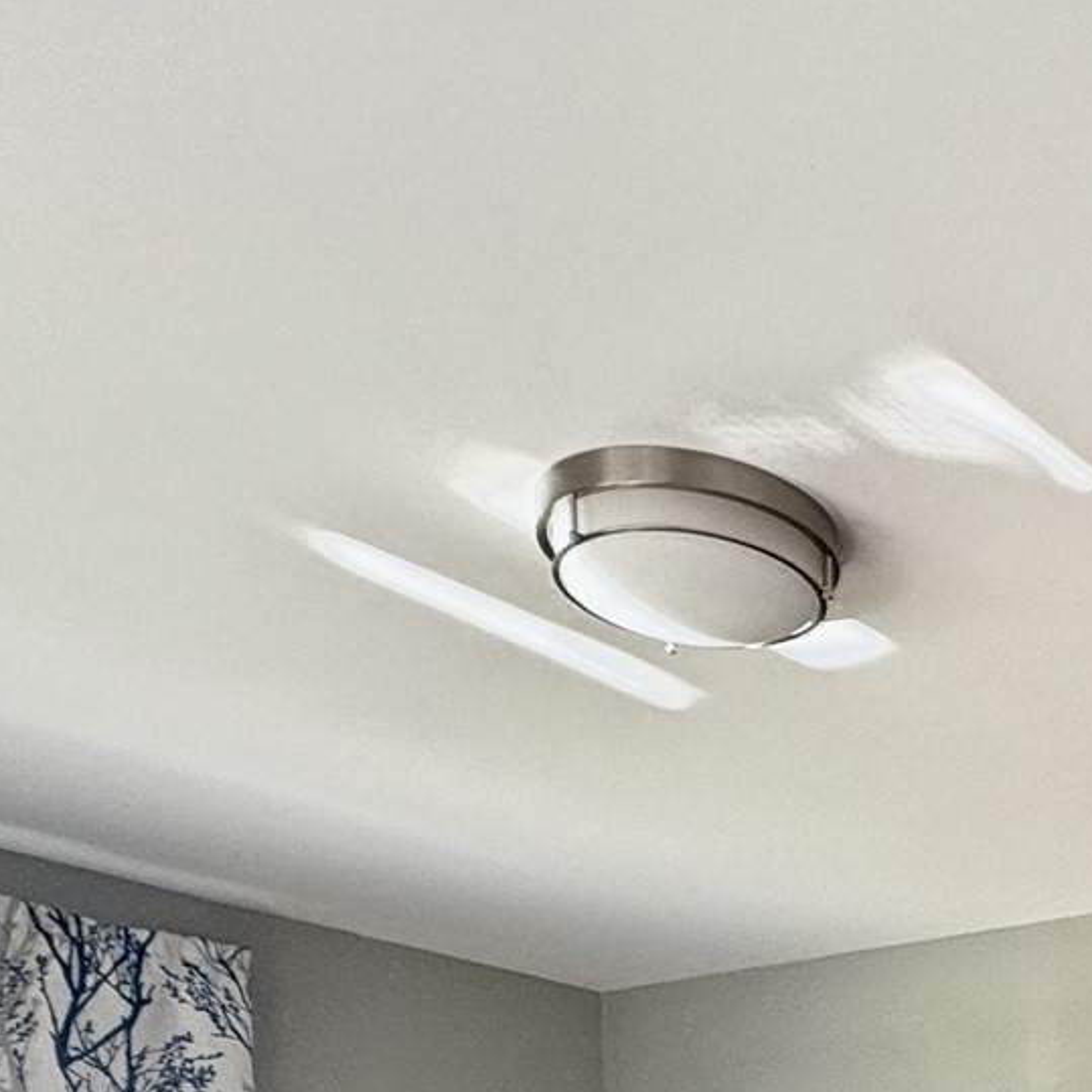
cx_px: 1345
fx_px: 1677
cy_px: 1372
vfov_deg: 29.8
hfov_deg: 30.1
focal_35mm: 47
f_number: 2.2
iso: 500
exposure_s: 1/60
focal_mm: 2.22
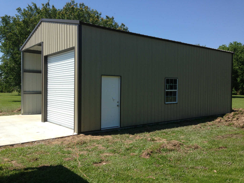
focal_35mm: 33
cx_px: 122
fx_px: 233
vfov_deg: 42.9
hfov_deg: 55.4
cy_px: 92
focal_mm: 4.13
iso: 50
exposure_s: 1/1355
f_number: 2.4
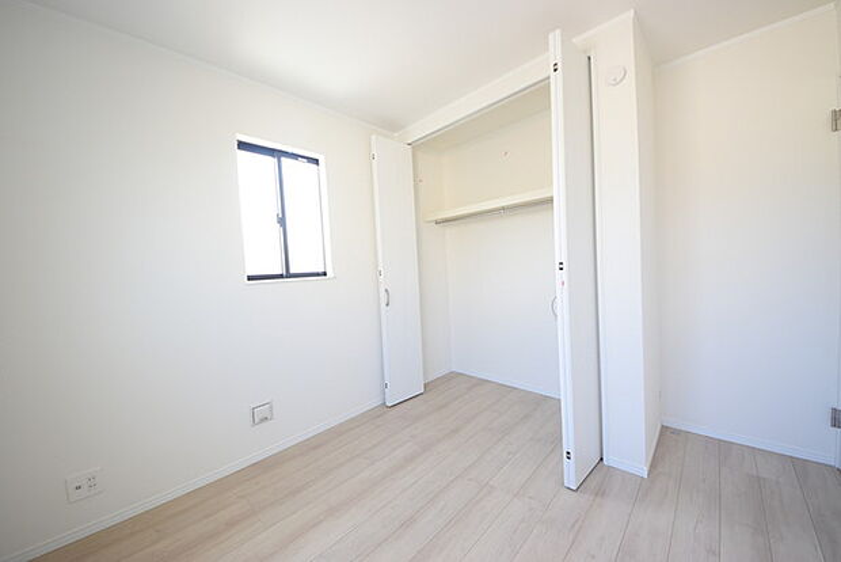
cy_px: 281
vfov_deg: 90.1
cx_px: 420
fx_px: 280
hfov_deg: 112.6
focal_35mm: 12
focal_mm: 8
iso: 560
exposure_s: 1/60
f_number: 4.5
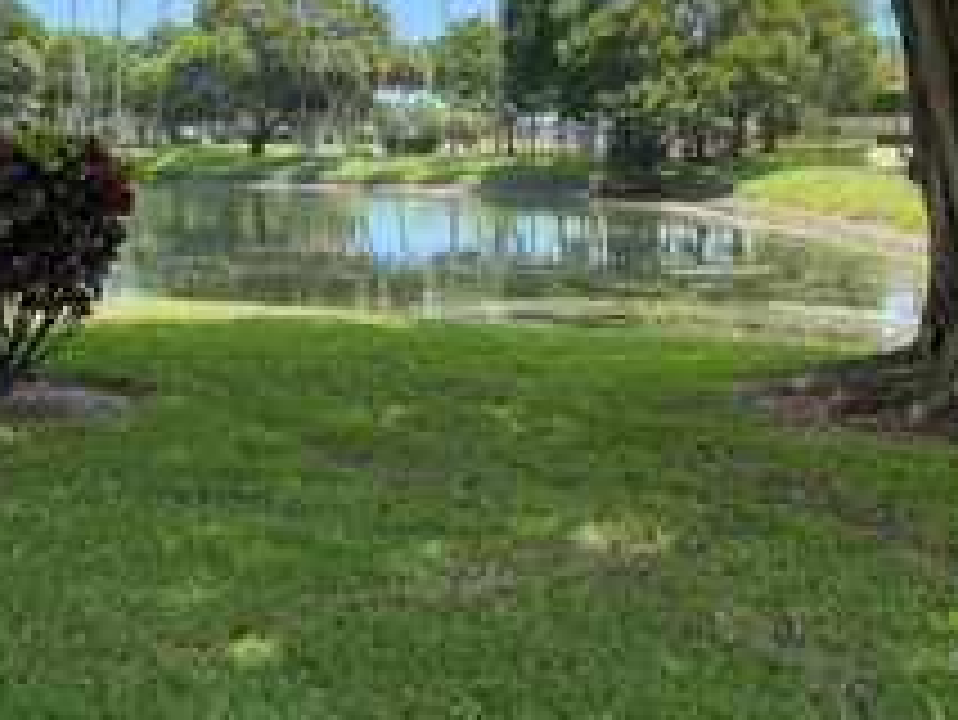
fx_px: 1689
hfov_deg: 31.3
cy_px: 88
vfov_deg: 23.5
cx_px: 274
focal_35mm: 61
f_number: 1.8
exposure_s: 1/1653
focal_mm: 4.25
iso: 32
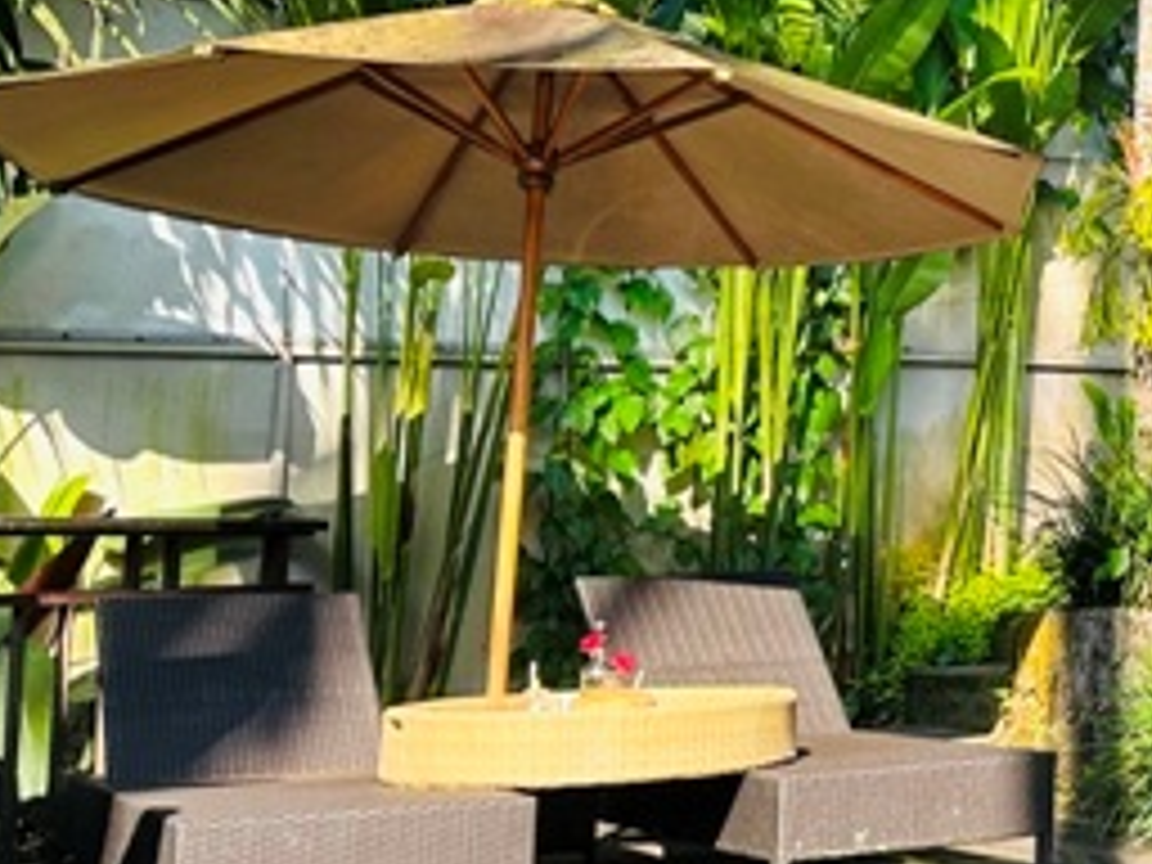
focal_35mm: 75
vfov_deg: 19.4
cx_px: 1670
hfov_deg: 22.1
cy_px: 144
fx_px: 2496
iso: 80
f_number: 1.78
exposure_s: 1/718
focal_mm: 6.86
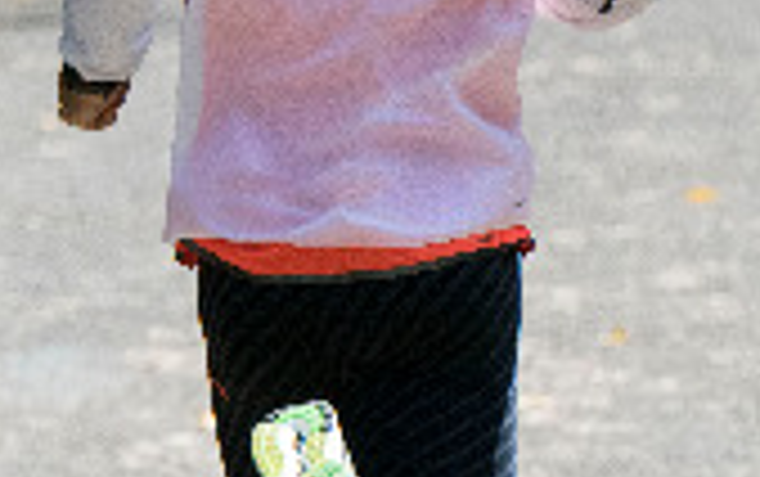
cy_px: 178
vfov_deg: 1.4
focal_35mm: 963
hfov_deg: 2.2
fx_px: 19966
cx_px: 306
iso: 2500
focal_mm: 200
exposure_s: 1/6400
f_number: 5.6
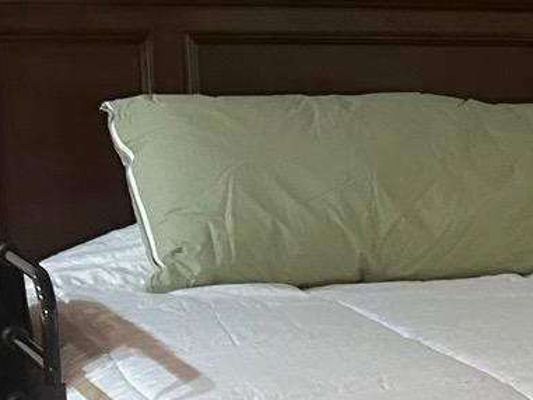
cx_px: 1049
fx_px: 1987
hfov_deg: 13.3
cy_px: 290
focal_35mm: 129
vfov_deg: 11.5
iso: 500
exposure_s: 1/60
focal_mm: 6.86
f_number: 1.78
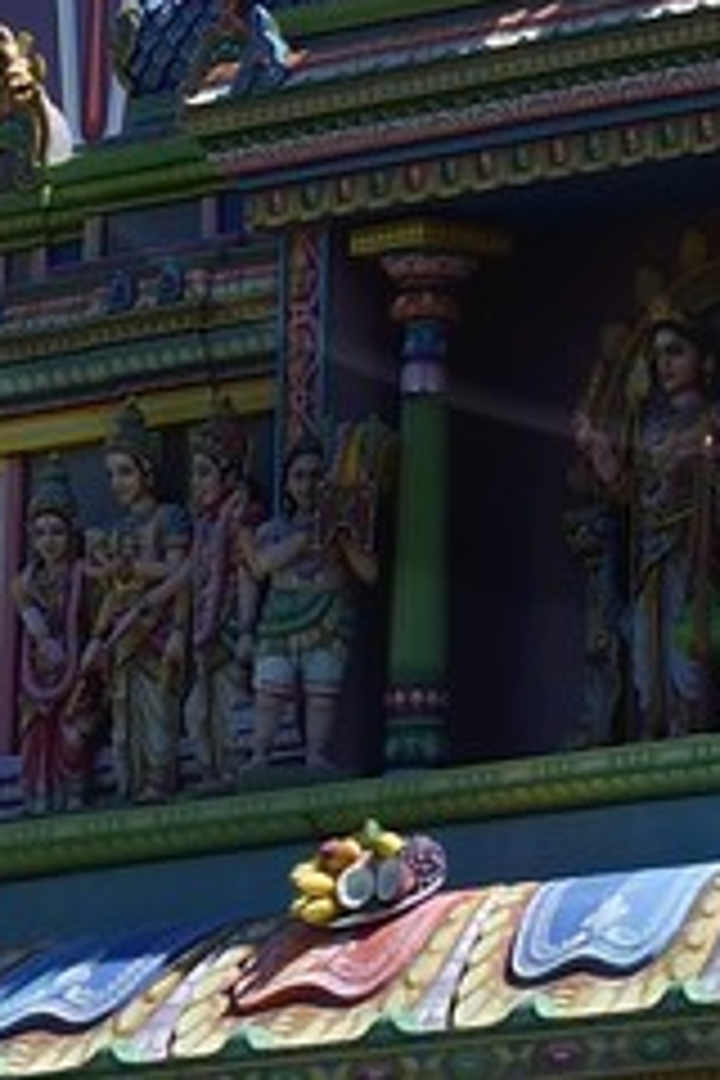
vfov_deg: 5.9
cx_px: 837
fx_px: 10379
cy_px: -774
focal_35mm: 346
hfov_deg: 4.0
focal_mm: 52
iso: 200
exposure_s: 1/250
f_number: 11
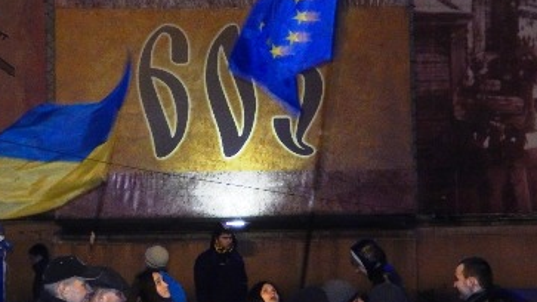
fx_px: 1395
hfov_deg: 21.8
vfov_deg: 12.3
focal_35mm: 98
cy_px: 121
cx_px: 240
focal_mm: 13.1
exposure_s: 1/30
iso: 1600
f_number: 4.9
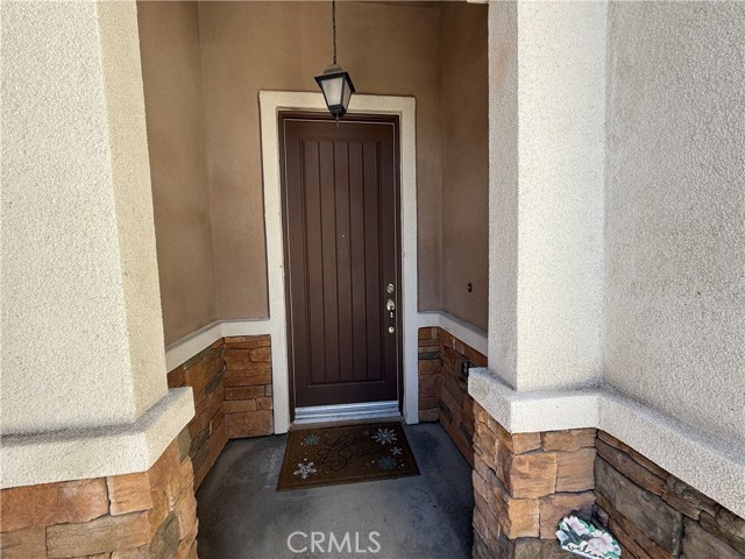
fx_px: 301
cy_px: 280
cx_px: 372
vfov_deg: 85.7
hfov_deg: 102.1
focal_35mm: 14
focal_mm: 2.22
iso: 50
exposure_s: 1/138
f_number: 2.2
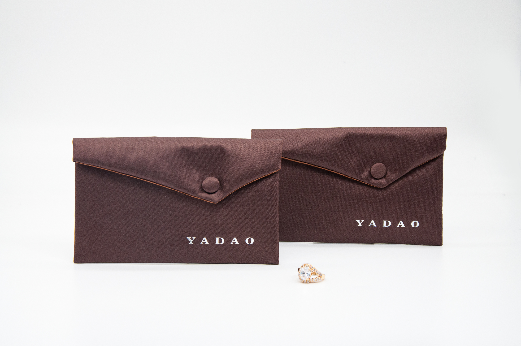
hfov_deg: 27.0
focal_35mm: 75
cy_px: 173
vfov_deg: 18.1
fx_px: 1084
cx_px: 260
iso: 400
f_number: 6.7
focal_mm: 50
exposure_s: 1/180
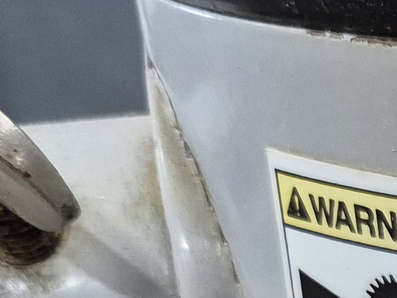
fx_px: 1503
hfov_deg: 12.8
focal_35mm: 131
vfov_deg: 10.1
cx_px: 831
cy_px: 671
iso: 800
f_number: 1.8
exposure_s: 1/120
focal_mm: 5.4
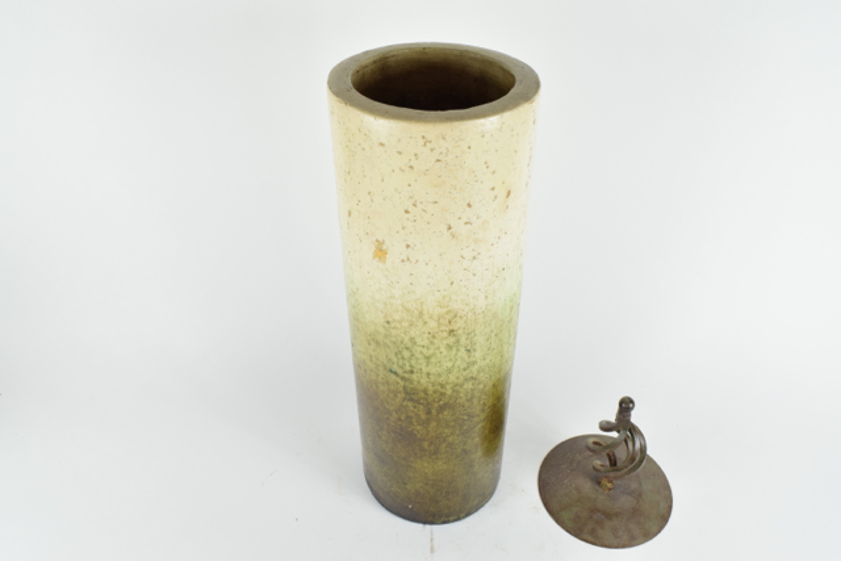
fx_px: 701
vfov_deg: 43.6
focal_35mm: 30
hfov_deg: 61.9
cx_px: 420
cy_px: 280
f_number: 10
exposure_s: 1/125
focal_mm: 20
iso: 800
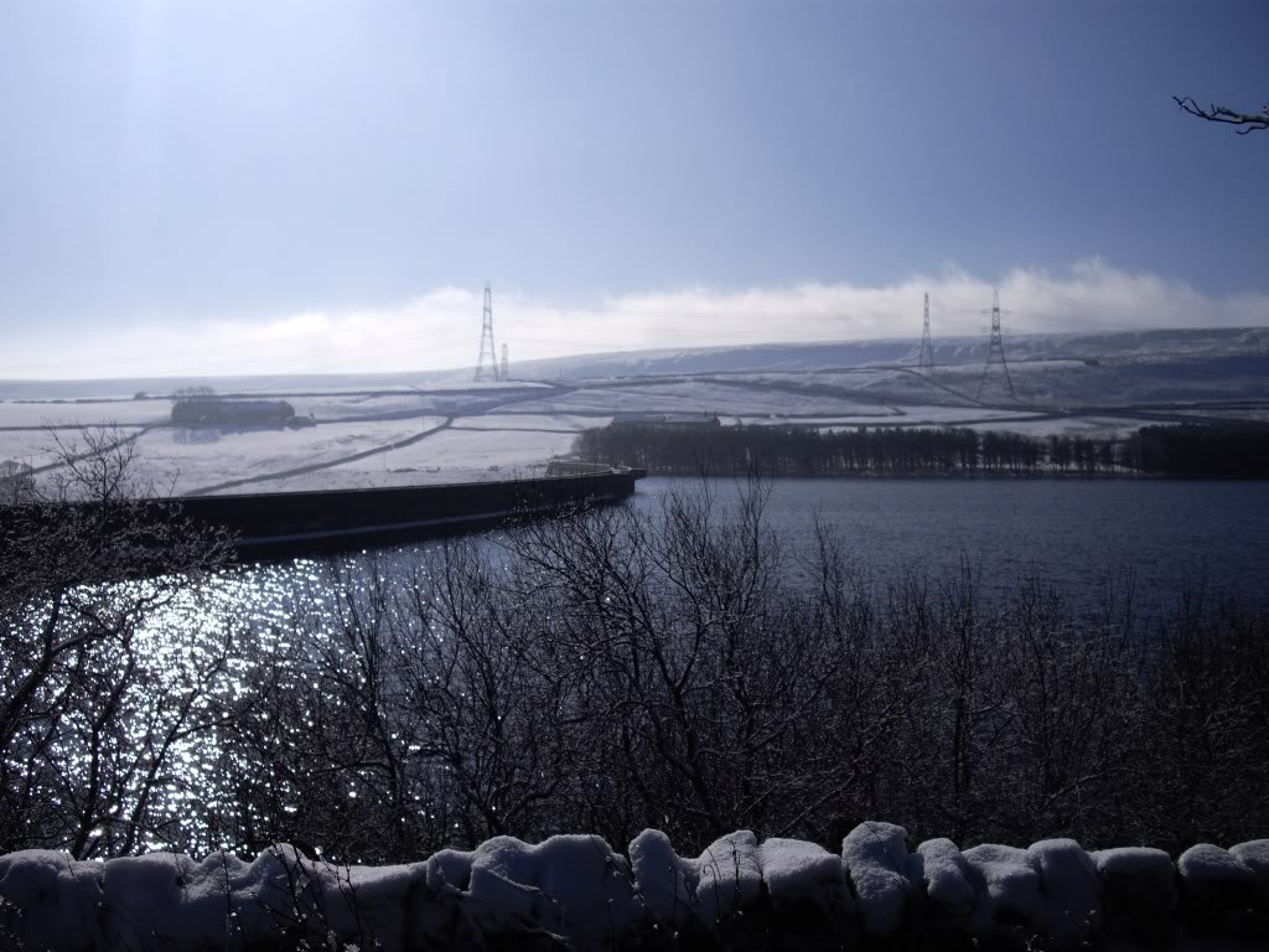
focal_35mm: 38
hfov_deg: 49.0
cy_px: 476
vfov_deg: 37.7
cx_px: 634
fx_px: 1393
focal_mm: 7.9
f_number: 8
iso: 64
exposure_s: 1/800
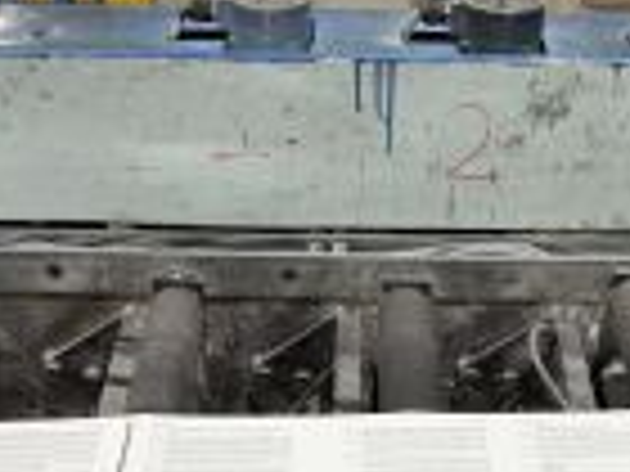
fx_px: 1201
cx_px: 378
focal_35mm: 66
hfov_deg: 29.3
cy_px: 580
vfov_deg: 20.7
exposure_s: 1/100
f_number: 1.78
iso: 160
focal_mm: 6.76
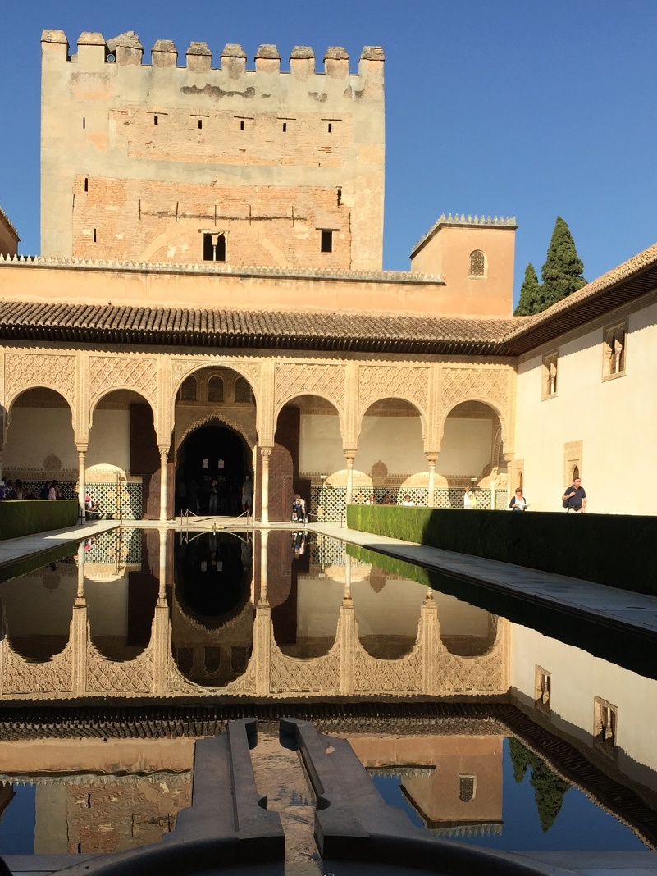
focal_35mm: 38
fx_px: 962
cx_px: 287
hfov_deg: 37.7
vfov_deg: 48.5
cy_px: 545
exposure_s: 1/1980
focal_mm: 4.15
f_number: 2.2
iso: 32
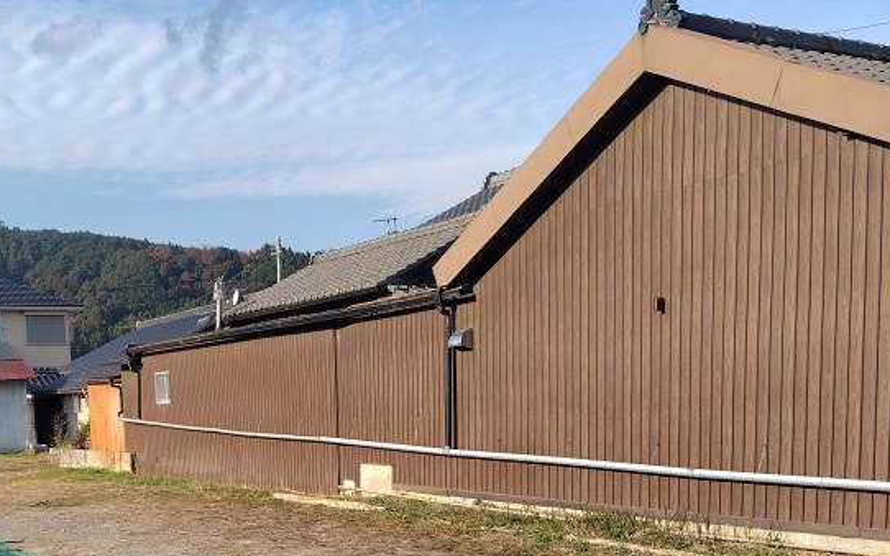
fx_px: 1092
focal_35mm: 45
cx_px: 307
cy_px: 549
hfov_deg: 43.8
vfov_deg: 27.1
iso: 50
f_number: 1.9
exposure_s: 1/824
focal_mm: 5.6
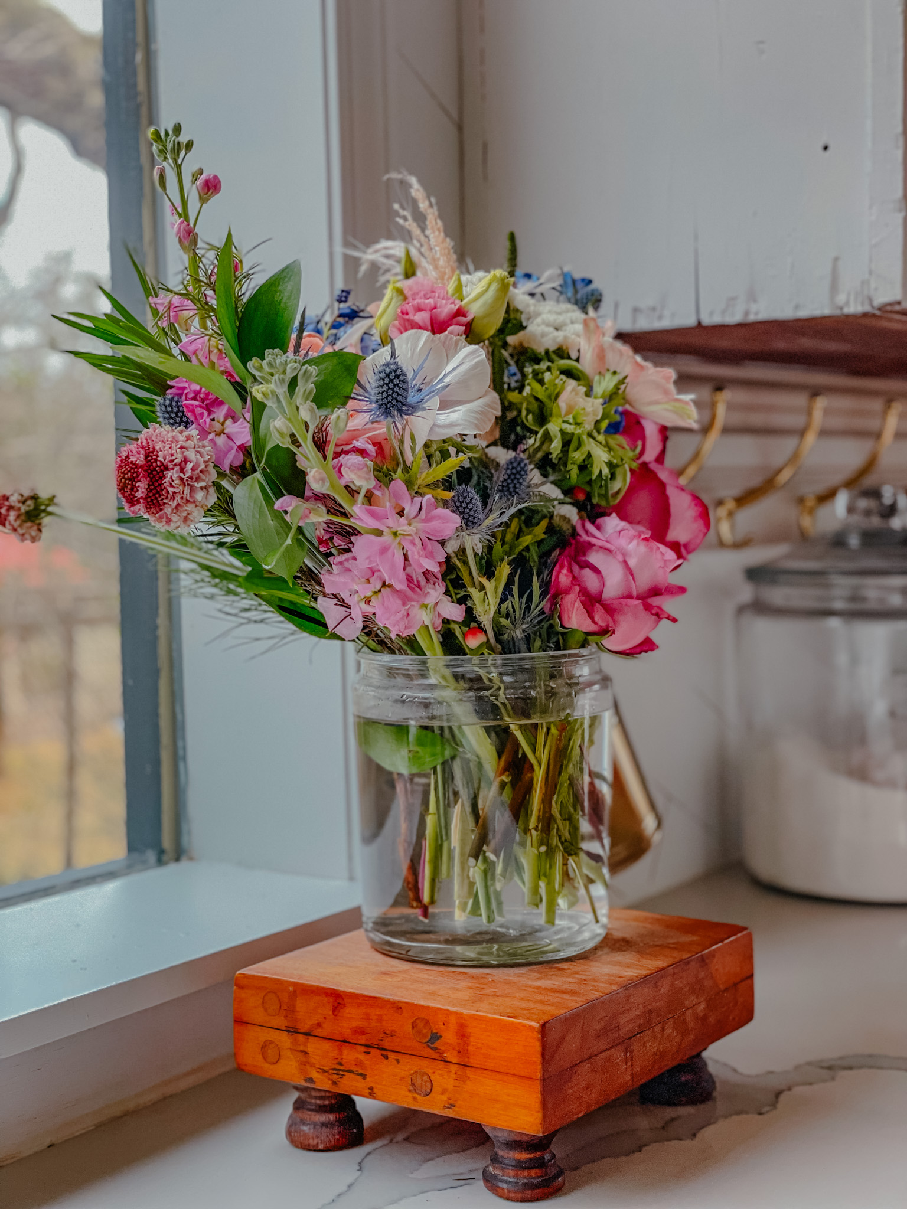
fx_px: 1817
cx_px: 454
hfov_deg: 28.0
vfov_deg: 36.8
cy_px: 604
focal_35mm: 52
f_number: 2
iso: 200
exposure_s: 1/120
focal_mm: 6
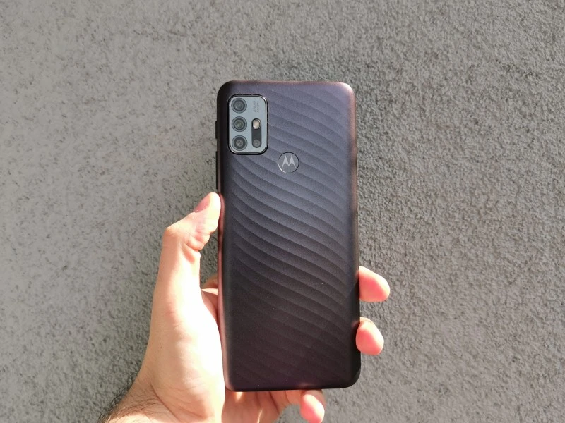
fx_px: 637
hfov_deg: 47.9
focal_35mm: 39
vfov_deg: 36.8
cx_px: 282
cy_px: 212
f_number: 1.6
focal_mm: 5.56
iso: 50
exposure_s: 1/1028
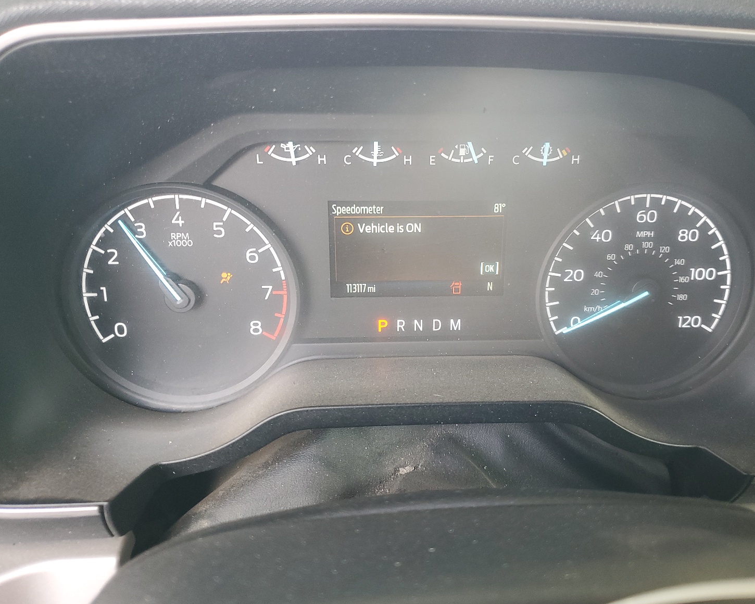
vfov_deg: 51.5
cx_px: 412
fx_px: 626
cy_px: 293
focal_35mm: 28
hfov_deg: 62.1
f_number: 1.5
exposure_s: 1/60.2
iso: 89
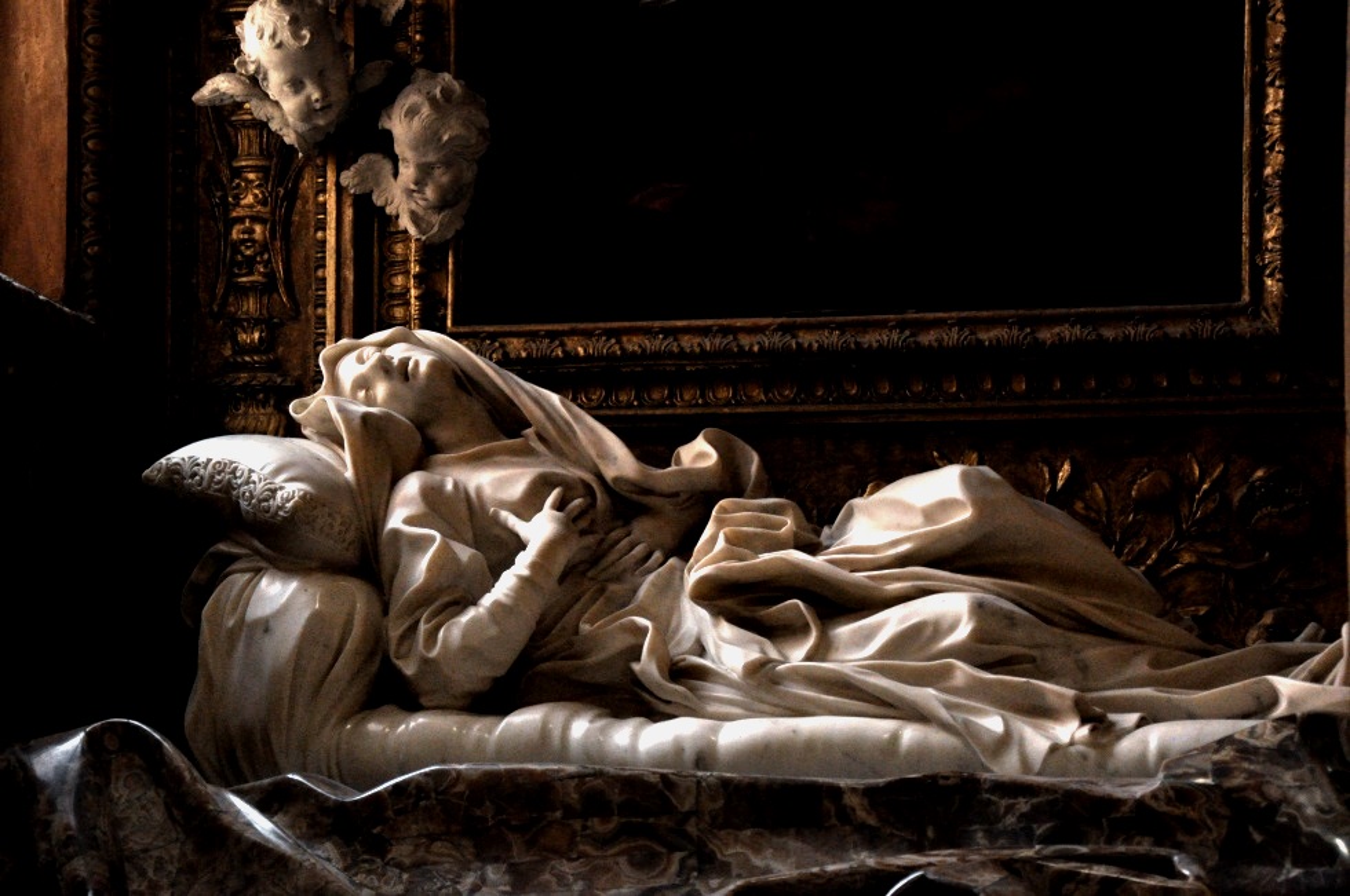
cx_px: 675
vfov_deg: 17.5
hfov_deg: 26.0
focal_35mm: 78
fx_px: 2922
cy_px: 448
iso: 1600
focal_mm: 52
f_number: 5.6
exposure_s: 1/40
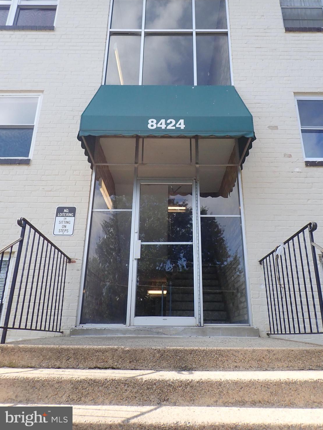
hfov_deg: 53.1
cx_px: 168
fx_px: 323
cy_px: 207
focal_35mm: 26
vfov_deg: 67.3
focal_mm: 4.5
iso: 200
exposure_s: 1/800
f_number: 2.8
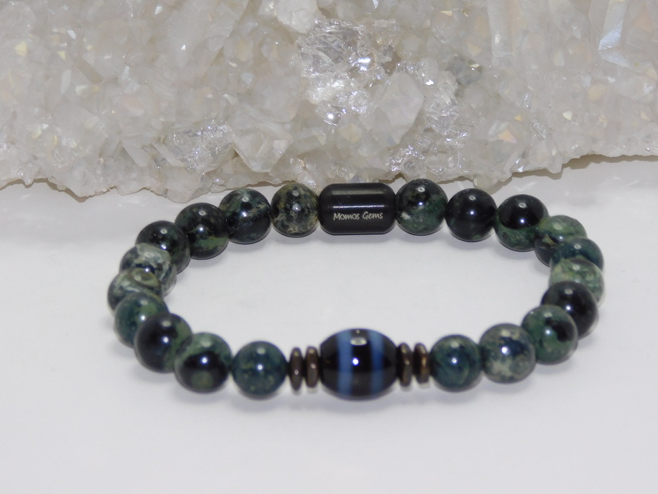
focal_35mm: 218
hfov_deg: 9.1
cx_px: 335
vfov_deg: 6.8
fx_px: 4144
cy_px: 232
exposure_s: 1/60
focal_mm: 35.9
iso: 200
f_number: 5.4
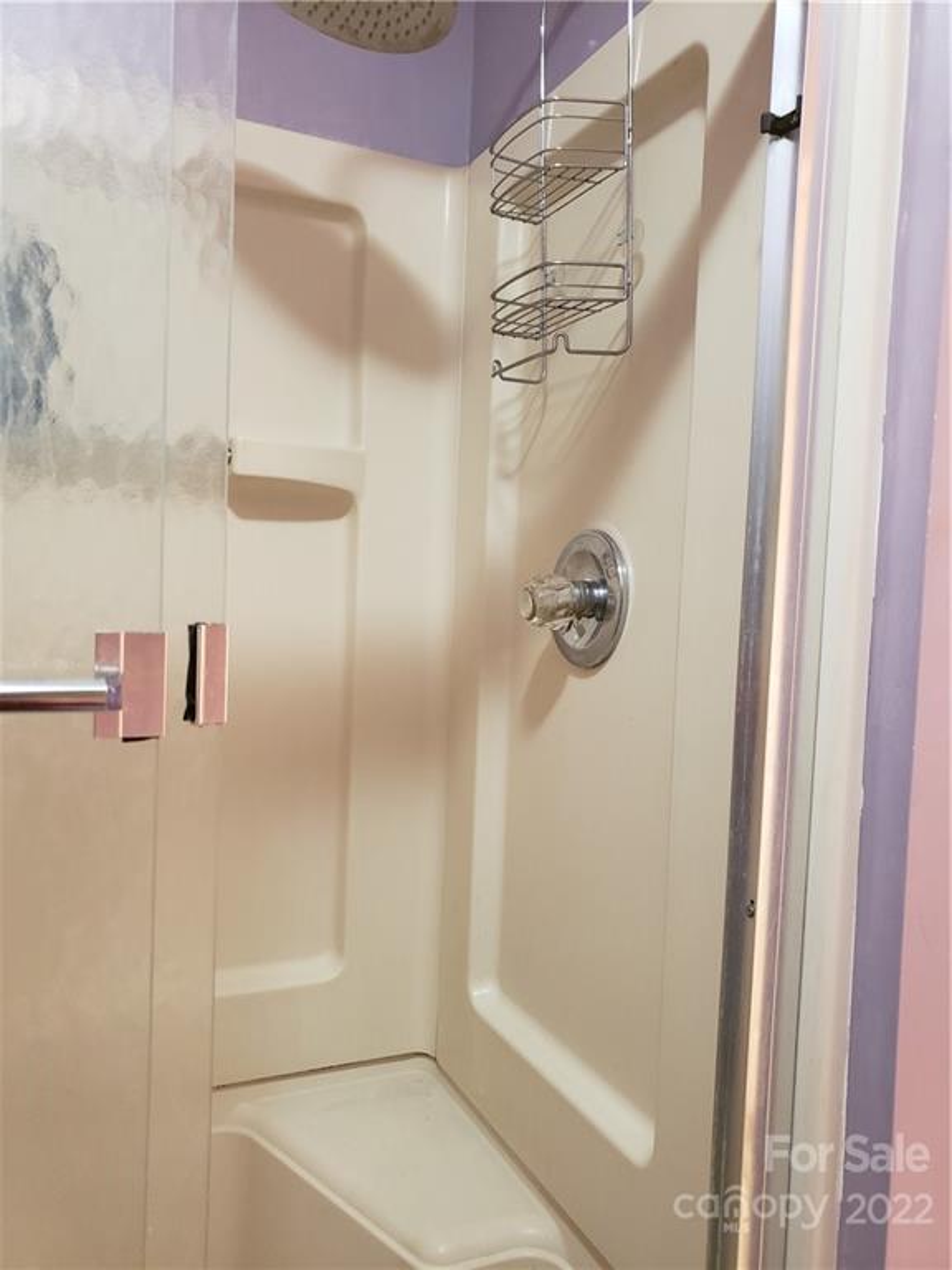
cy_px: 635
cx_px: 476
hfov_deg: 53.1
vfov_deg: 67.3
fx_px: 953
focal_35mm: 26
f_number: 1.5
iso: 250
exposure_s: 1/20
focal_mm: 4.3
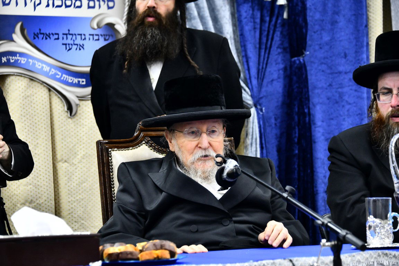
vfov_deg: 11.0
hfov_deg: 16.4
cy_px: 133
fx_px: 1385
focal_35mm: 125
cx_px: 200
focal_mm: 125
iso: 2500
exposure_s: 1/100
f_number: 5.6
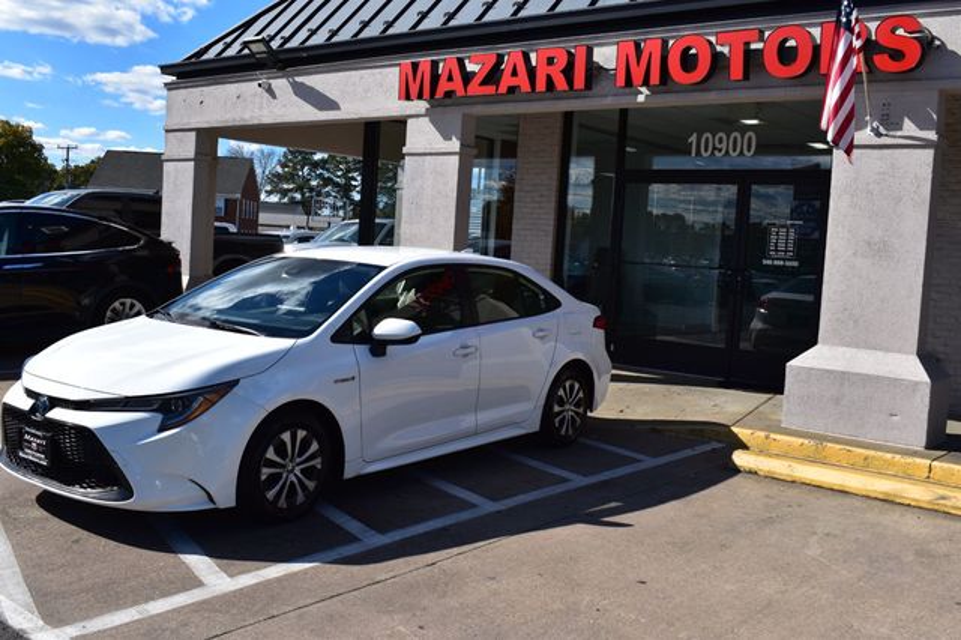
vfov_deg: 36.8
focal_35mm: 36
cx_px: 480
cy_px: 320
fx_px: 960
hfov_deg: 53.2
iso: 250
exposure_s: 1/500
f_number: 11
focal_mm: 24
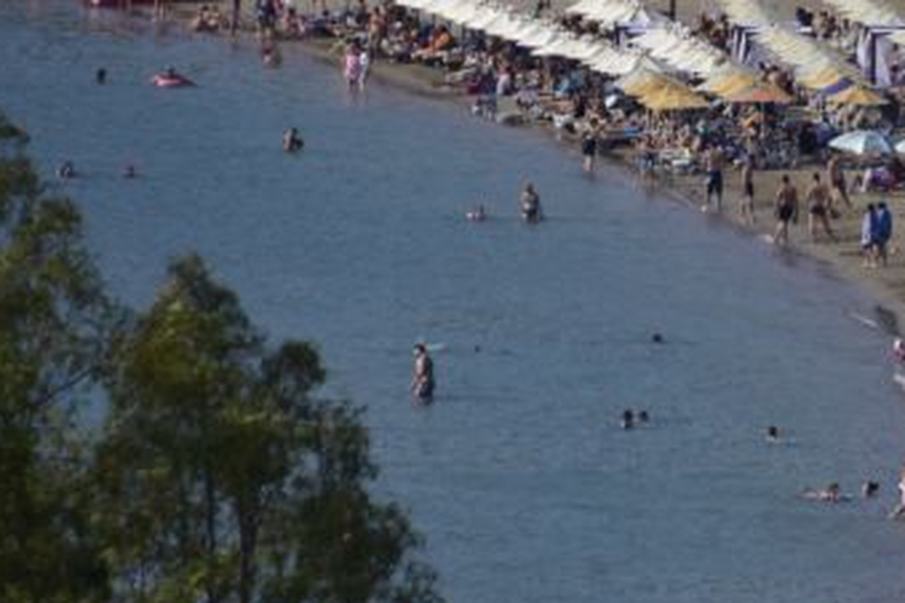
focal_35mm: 850
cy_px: 185
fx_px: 21366
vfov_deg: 1.6
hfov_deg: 2.4
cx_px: 838
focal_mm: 300
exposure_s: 1/640
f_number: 5.6
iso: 100
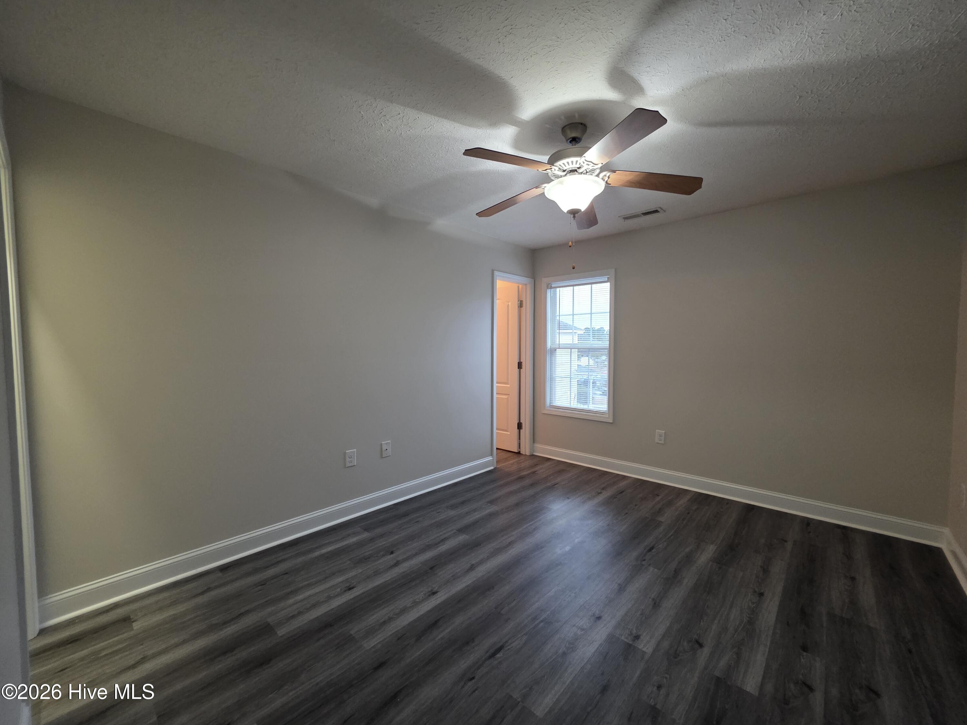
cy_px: 362
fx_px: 363
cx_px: 484
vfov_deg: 89.9
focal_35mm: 13
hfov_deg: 106.2
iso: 640
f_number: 1.9
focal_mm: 2.2
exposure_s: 1/60
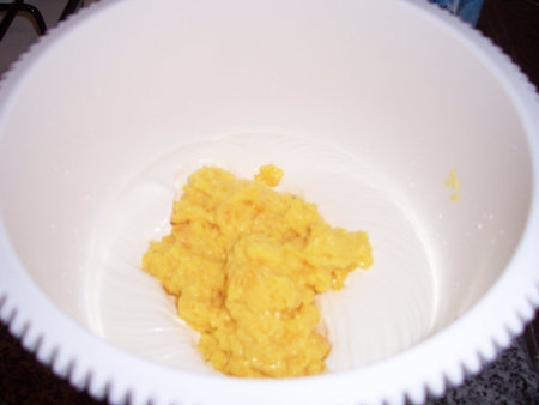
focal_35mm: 34
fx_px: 530
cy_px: 202
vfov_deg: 41.8
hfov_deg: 53.9
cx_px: 270
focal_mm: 5.6
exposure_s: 1/60
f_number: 2.7
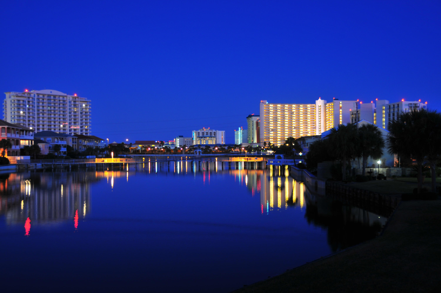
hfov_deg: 49.6
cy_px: 146
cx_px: 220
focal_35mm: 39
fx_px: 477
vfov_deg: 34.1
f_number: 3.8
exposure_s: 1.3
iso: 200
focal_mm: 26
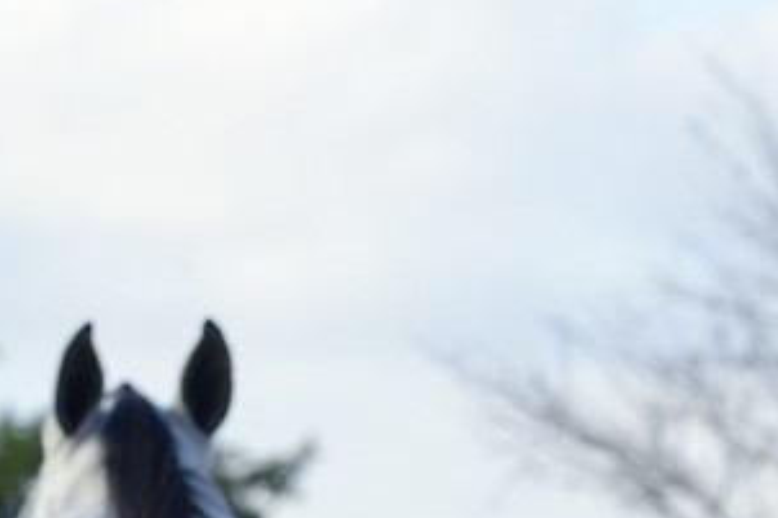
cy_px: 1155
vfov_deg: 2.5
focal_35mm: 556
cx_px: 1626
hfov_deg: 3.7
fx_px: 12009
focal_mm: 105
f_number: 7.1
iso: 200
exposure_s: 1/320
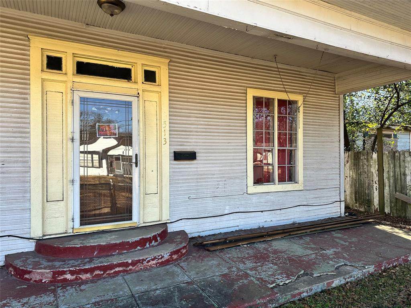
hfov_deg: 71.6
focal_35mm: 24
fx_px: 285
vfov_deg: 56.8
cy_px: 154
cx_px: 206
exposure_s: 1/680
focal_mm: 6.86
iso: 80
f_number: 1.78
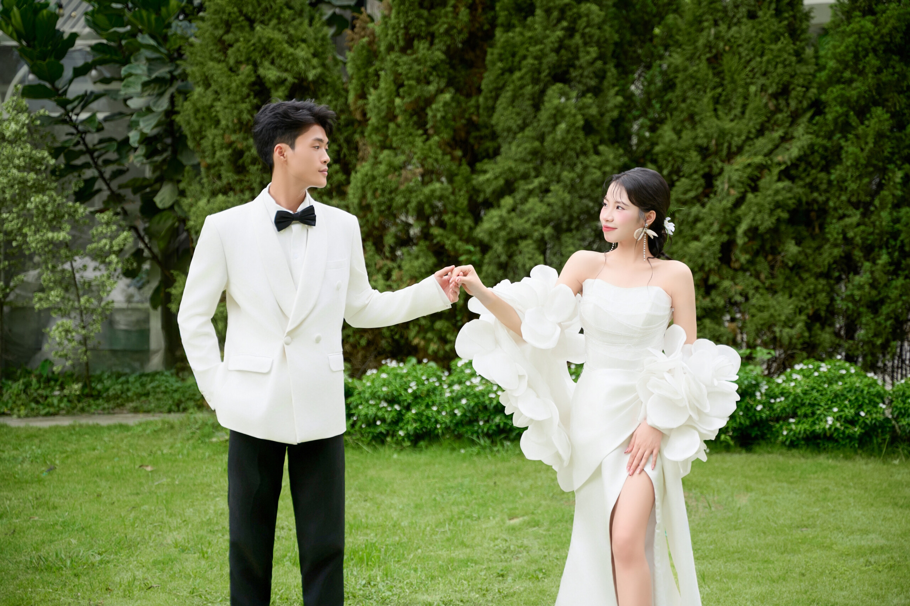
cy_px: 303
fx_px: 1490
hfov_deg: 34.0
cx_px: 455
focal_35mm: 59
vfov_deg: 23.0
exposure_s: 1/640
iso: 250
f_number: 2.8
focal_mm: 59
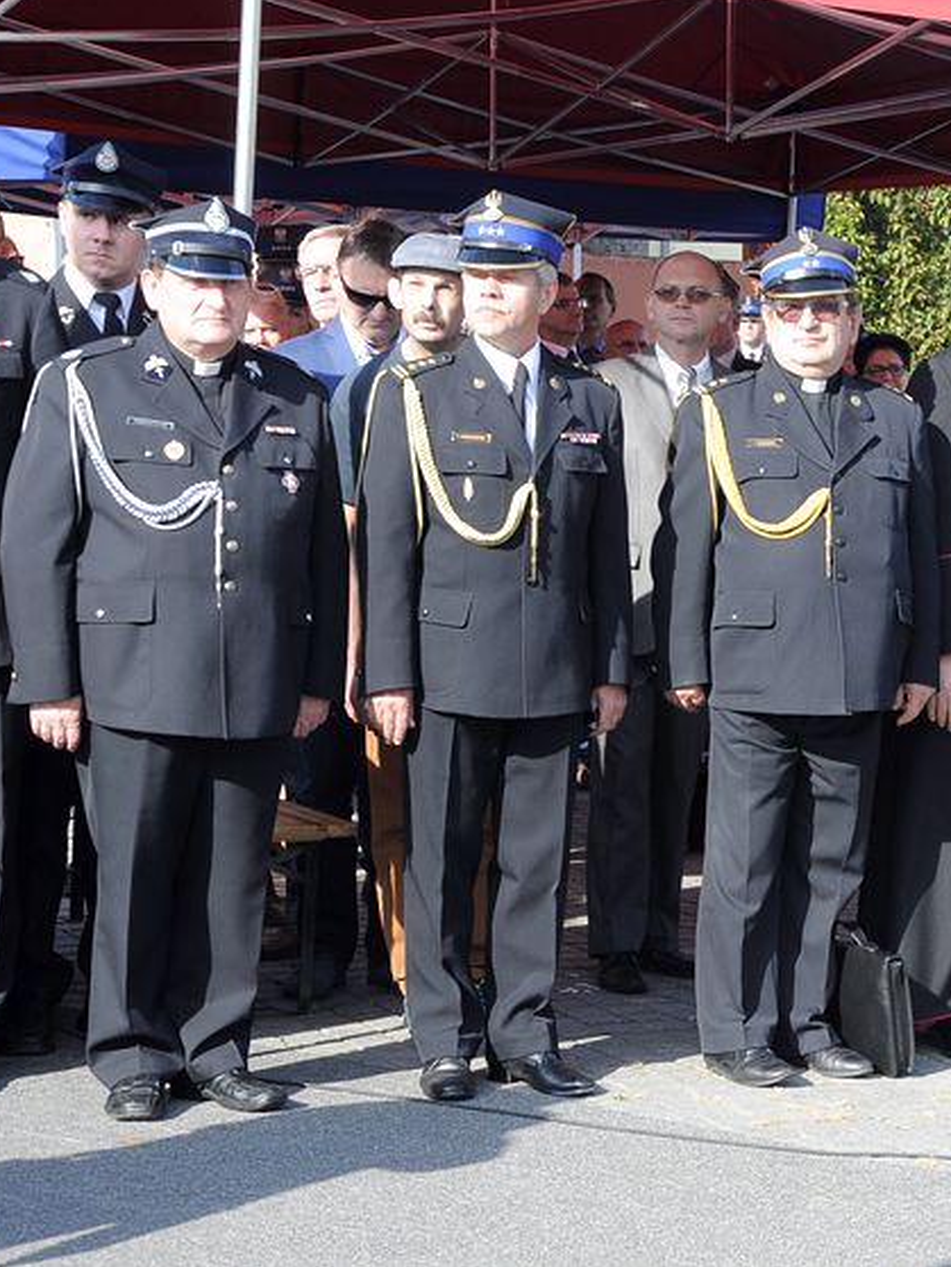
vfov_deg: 19.9
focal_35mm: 99
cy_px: 630
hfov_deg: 14.8
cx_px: 935
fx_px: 3614
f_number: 8
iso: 400
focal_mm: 45
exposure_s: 1/250
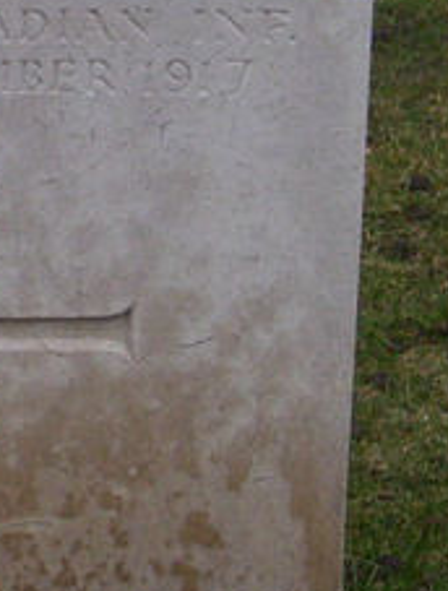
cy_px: 77
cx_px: -133
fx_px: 4852
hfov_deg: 5.3
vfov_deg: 7.0
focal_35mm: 283
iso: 100
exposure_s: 1/355
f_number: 3.62
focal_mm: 10.76
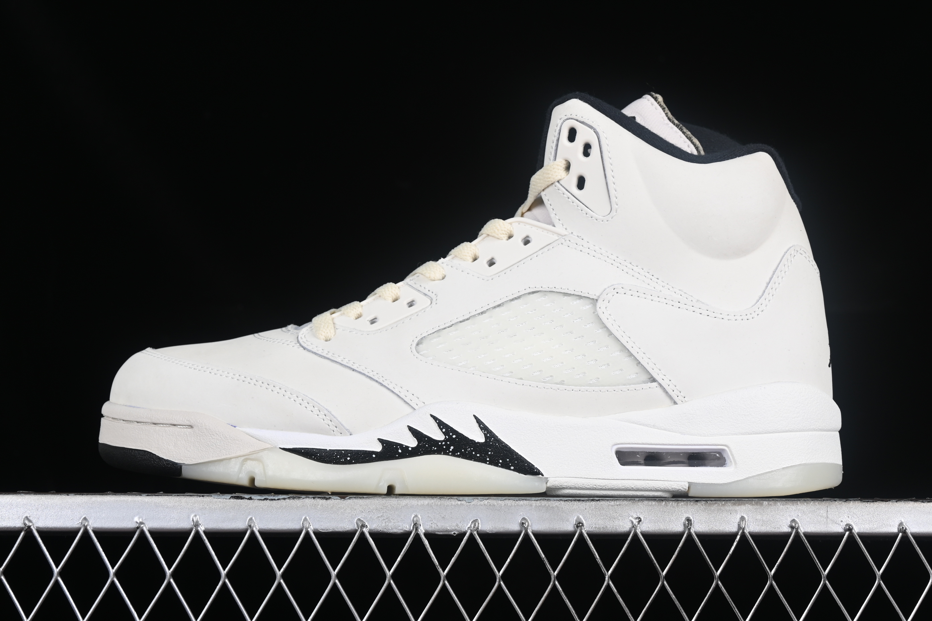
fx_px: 1942
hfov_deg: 27.0
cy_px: 310
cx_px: 466
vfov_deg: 18.2
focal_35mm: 75
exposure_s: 1/100
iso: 160
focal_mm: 50
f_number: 8
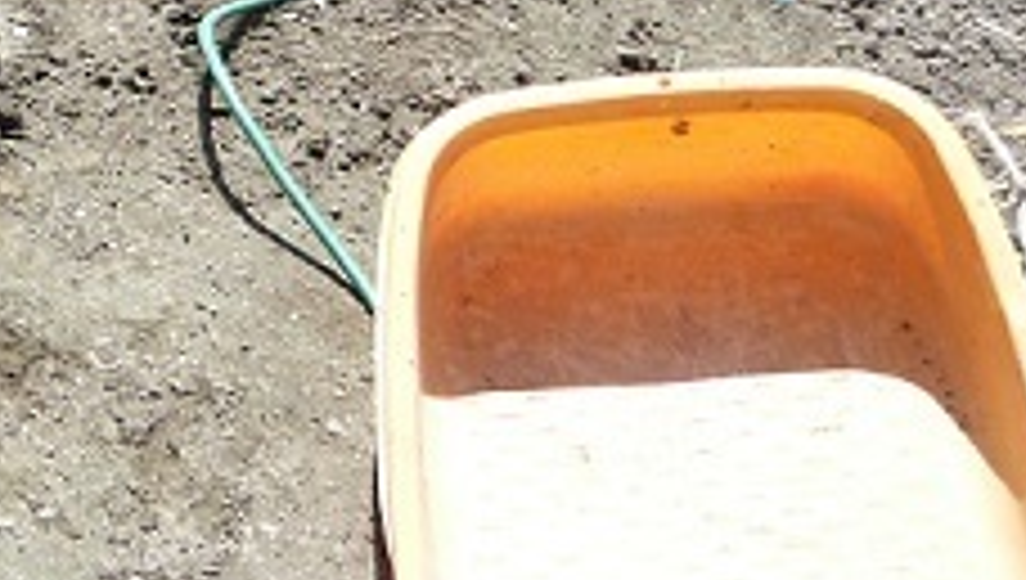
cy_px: -492
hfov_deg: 18.3
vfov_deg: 10.5
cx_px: -356
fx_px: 2942
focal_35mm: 108
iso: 100
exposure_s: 1/640
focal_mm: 5.5
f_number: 2.8
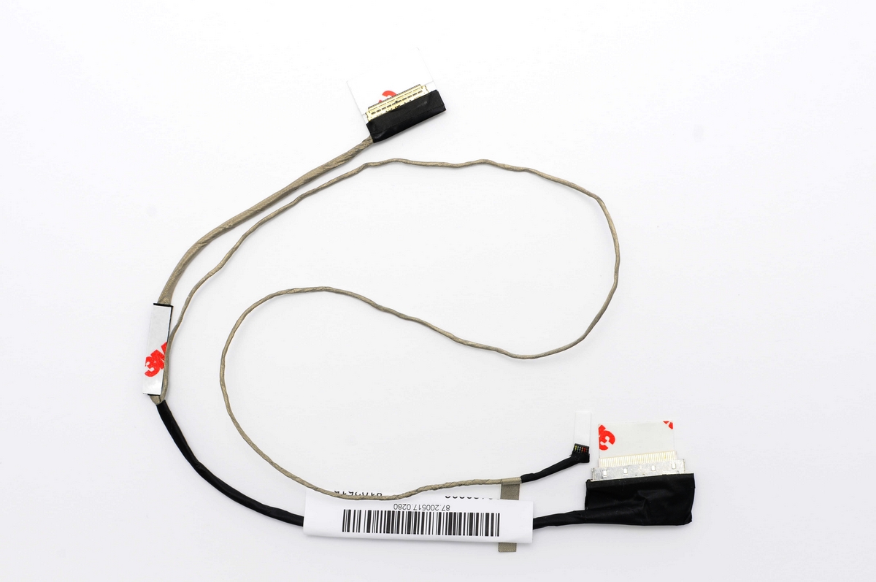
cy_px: 291
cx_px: 438
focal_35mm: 52
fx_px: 1276
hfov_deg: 37.9
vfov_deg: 25.7
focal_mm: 35
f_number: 9
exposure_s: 1/20
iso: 200
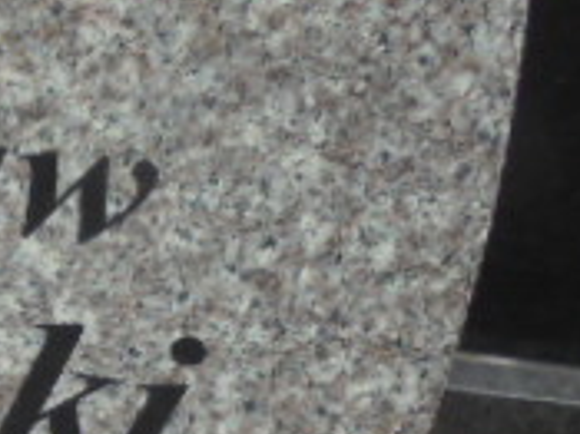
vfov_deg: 15.4
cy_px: 348
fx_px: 1591
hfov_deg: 18.0
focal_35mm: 95
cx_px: -331
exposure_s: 1/400
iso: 100
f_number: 3.5
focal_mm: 4.6
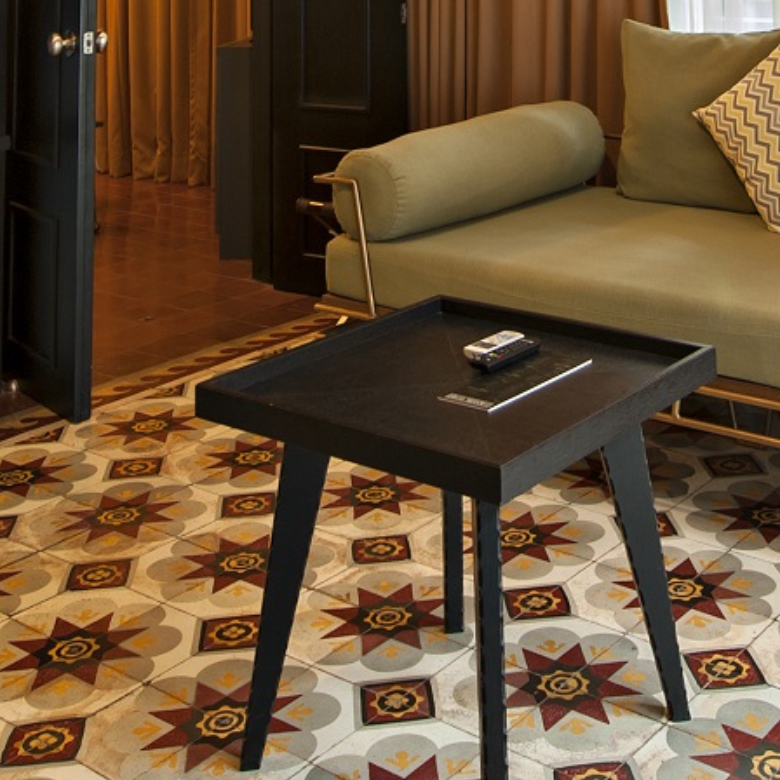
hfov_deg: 33.3
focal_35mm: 51
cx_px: 456
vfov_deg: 29.1
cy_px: -145
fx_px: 1300
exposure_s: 2
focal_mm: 14
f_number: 7.1
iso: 100
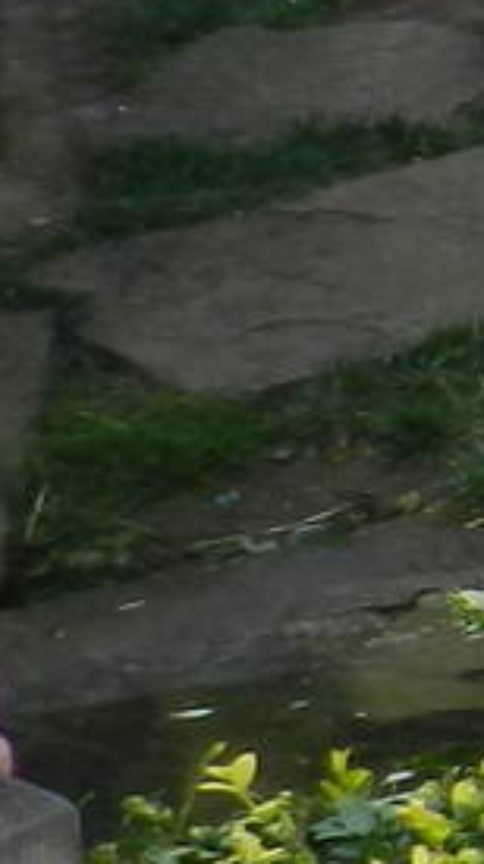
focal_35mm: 146
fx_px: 3342
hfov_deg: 6.2
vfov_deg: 14.6
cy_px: 110
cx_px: 2206
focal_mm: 4
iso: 160
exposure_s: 1/640
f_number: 3.4
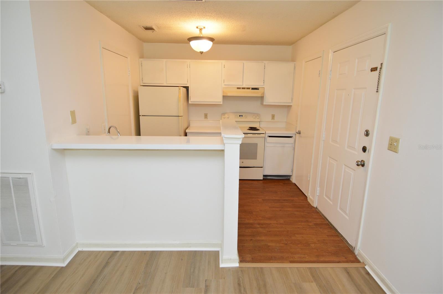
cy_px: 147
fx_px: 221
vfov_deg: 67.3
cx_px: 222
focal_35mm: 18
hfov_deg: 90.1
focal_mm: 12
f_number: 4
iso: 450
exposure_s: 1/60
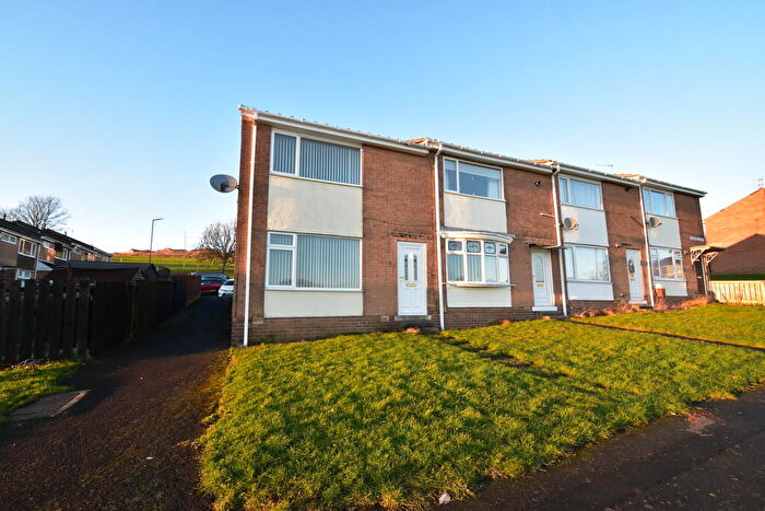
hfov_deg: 100.4
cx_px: 382
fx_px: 319
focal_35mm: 15
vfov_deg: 77.4
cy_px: 256
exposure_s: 1/125
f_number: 9
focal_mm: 10
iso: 800
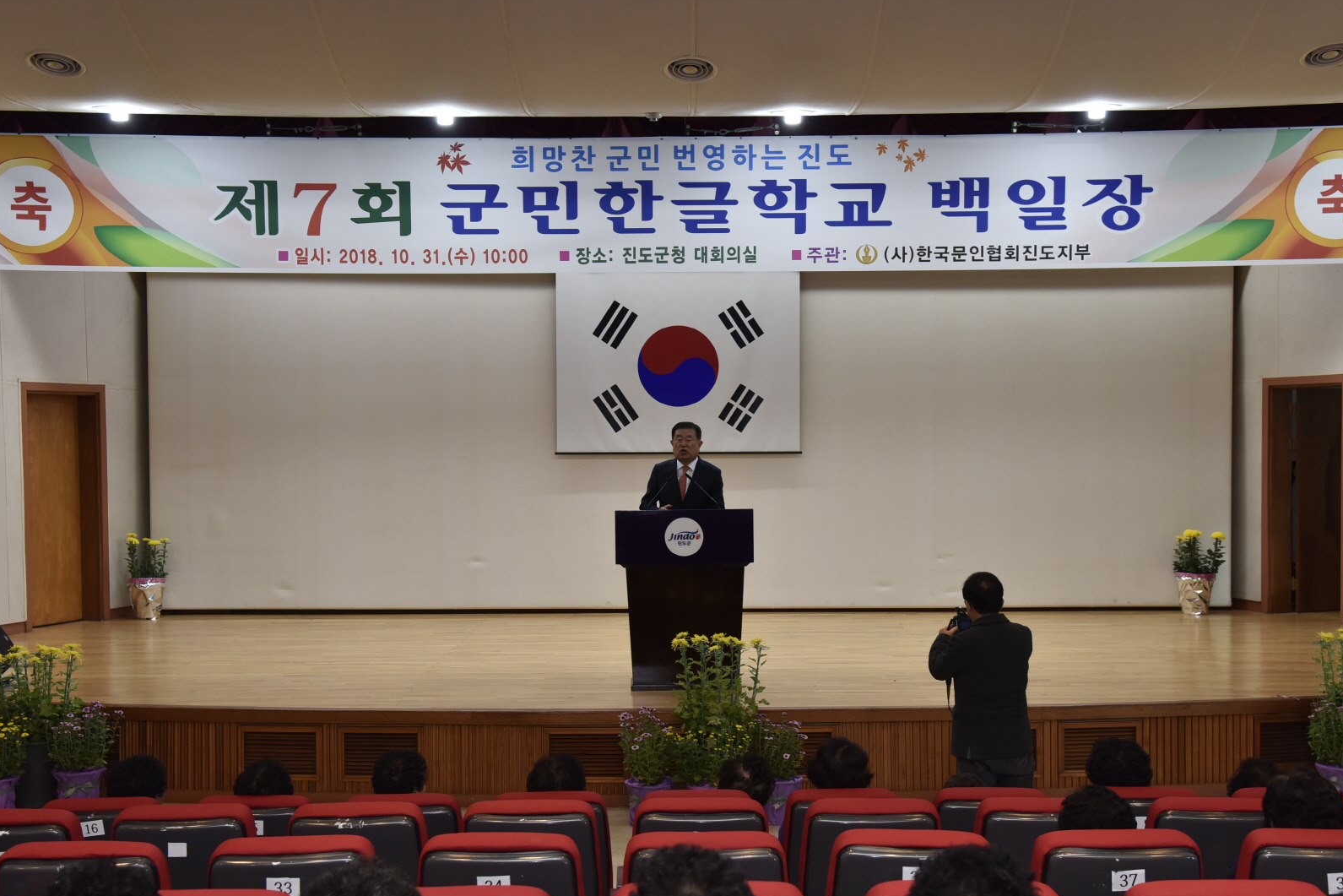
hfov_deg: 45.4
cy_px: 497
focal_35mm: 43
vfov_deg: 31.2
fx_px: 1604
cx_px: 676
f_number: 5
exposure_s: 1/125
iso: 800
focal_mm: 38
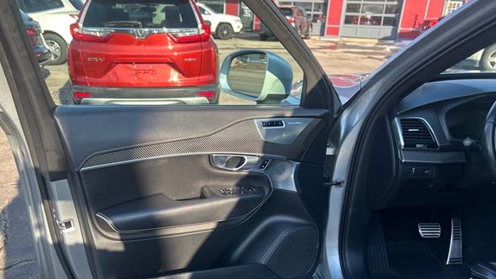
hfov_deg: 62.5
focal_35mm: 31
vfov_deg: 37.5
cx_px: 228
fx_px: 408
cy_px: 178
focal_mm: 5.7
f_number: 1.5
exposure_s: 1/611
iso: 50
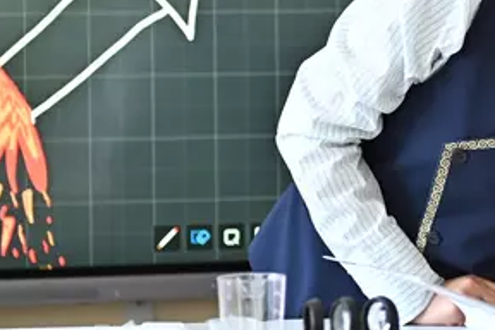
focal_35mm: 172
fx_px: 2365
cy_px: 58
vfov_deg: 8.0
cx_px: 445
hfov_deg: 11.9
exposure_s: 1/400
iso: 2000
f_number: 2.8
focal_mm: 62
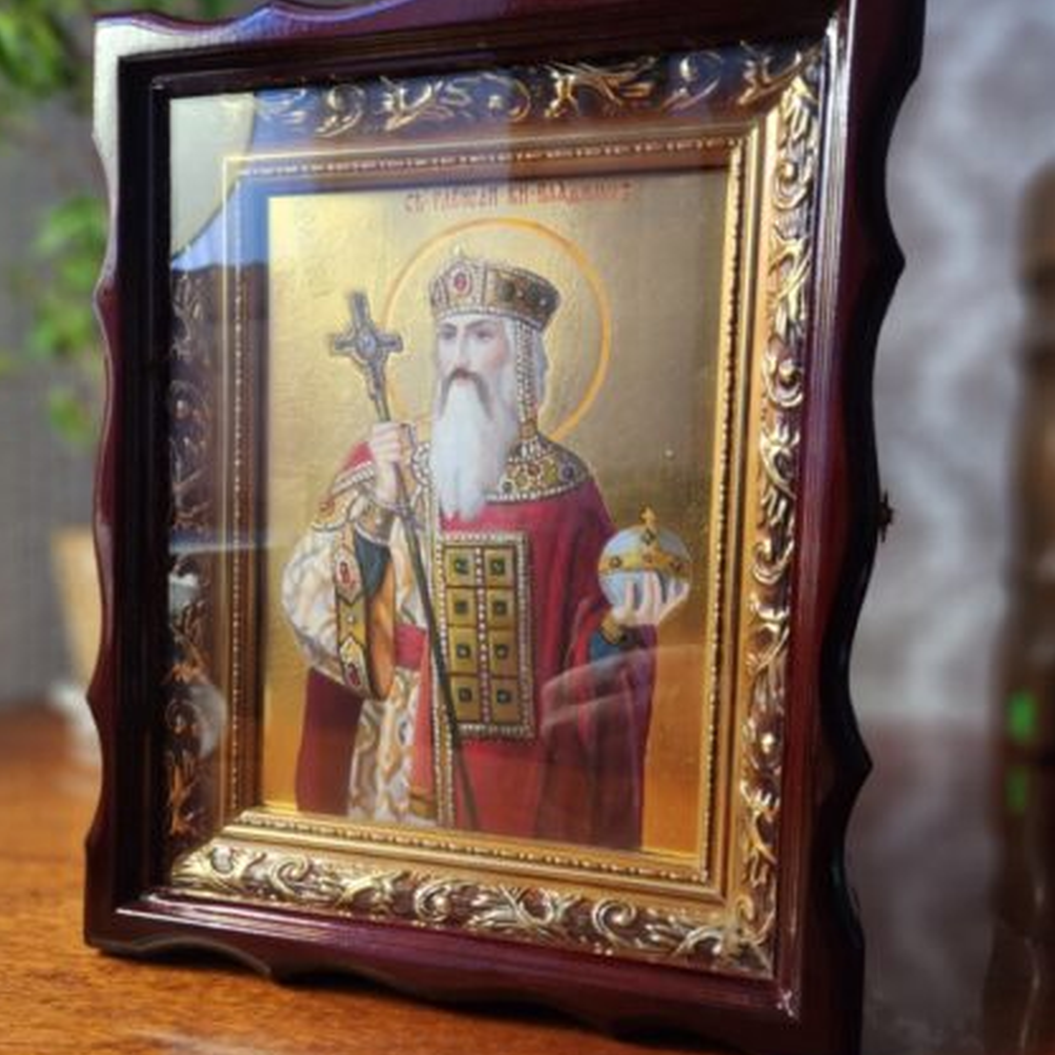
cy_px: 600
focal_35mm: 28
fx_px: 965
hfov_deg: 57.3
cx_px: 515
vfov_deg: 57.1
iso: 250
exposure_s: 1/100
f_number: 1.8
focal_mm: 5.4
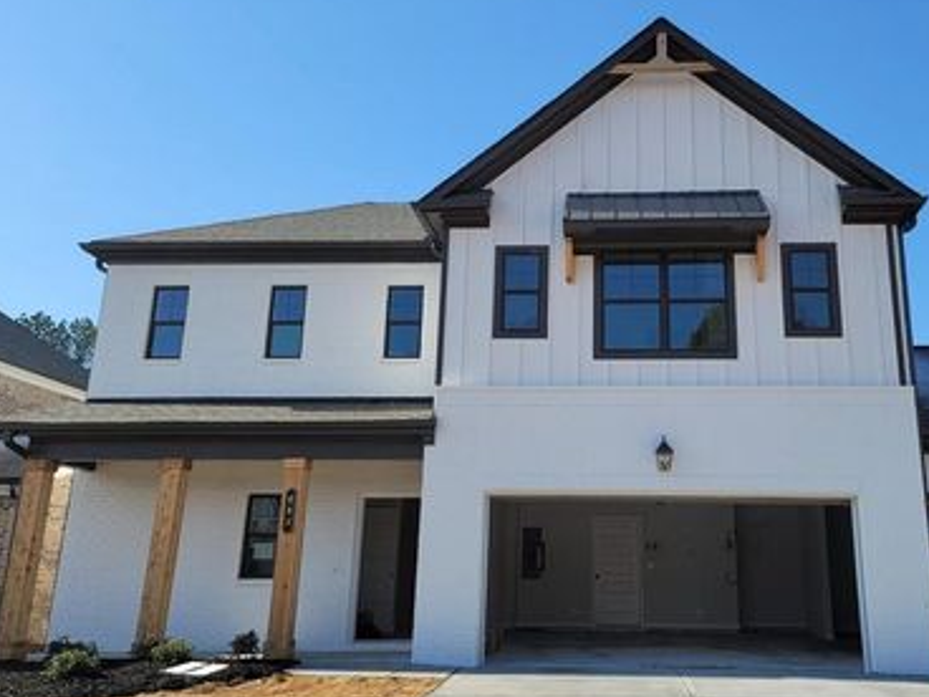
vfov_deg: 41.7
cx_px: 581
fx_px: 912
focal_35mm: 34
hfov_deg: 53.4
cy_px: 314
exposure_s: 1/799
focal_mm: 7
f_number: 1.8
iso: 20
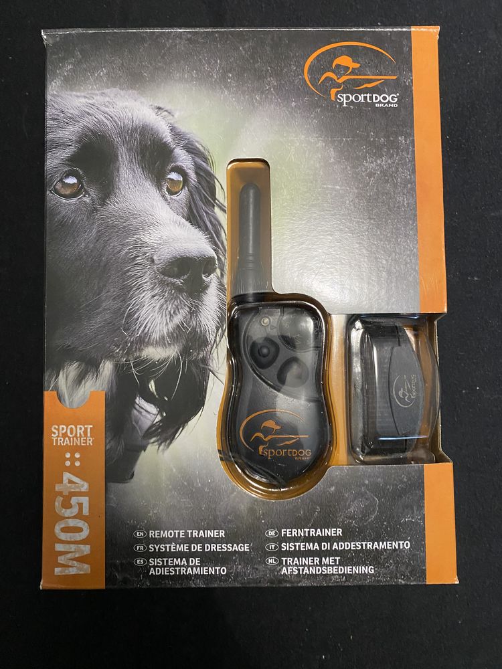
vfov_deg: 67.3
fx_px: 503
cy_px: 334
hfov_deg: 53.1
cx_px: 251
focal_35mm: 26
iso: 500
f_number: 1.8
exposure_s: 1/40
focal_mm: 4.25
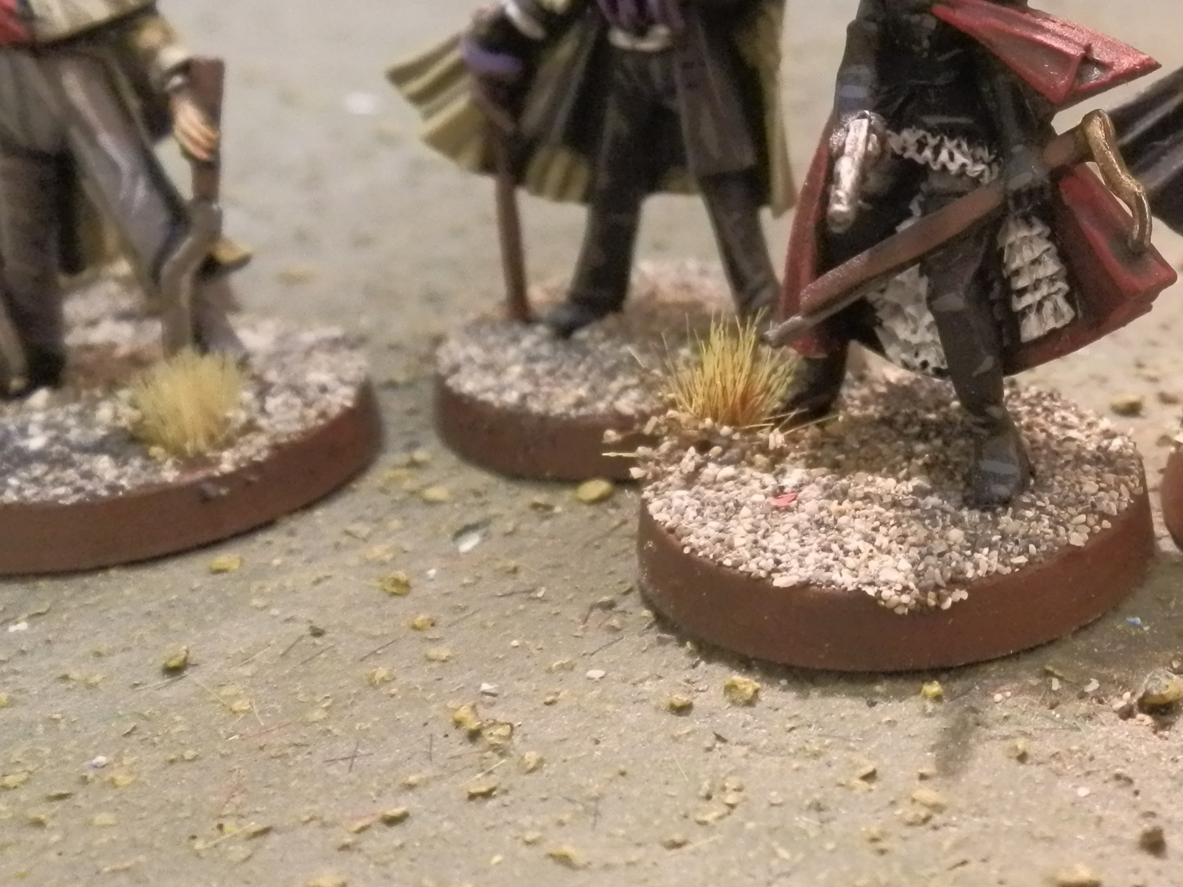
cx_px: 1075
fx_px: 1743
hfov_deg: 35.2
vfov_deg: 28.2
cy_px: 228
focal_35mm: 51
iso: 400
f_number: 3.1
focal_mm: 5
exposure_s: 1/40
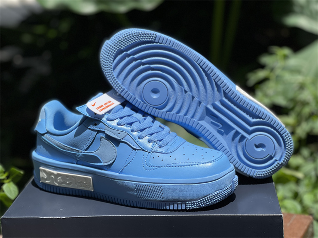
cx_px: 159
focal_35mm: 64
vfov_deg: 22.9
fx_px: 588
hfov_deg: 30.3
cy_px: 119
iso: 32
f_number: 2.2
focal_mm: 7.5
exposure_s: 1/1410
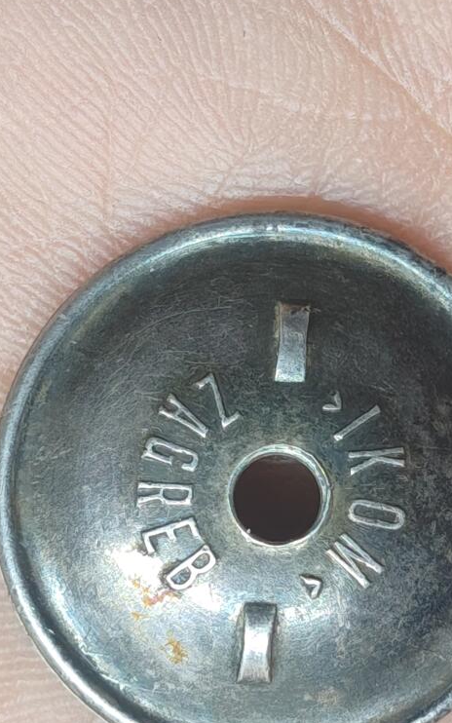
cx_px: 224
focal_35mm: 102
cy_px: 468
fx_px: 2010
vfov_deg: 20.3
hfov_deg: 12.8
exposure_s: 1/50
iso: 911
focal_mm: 4.84
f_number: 1.88
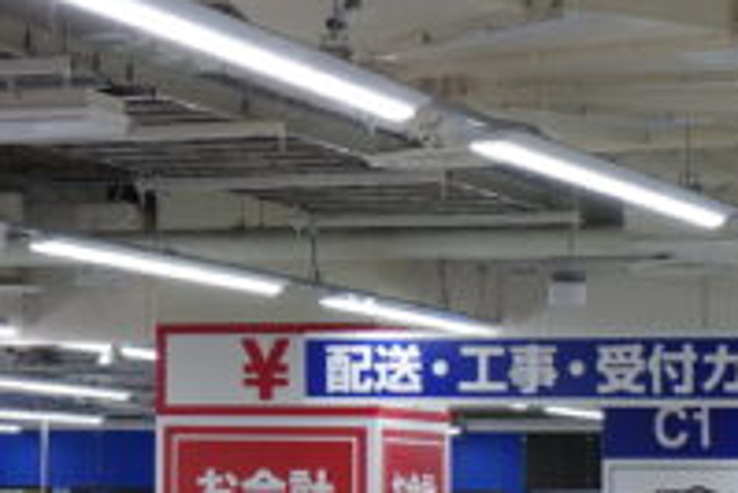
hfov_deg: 11.0
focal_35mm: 180
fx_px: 3693
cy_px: 32
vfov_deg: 7.6
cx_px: -363
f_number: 2.8
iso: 200
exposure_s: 1/125
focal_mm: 18.3
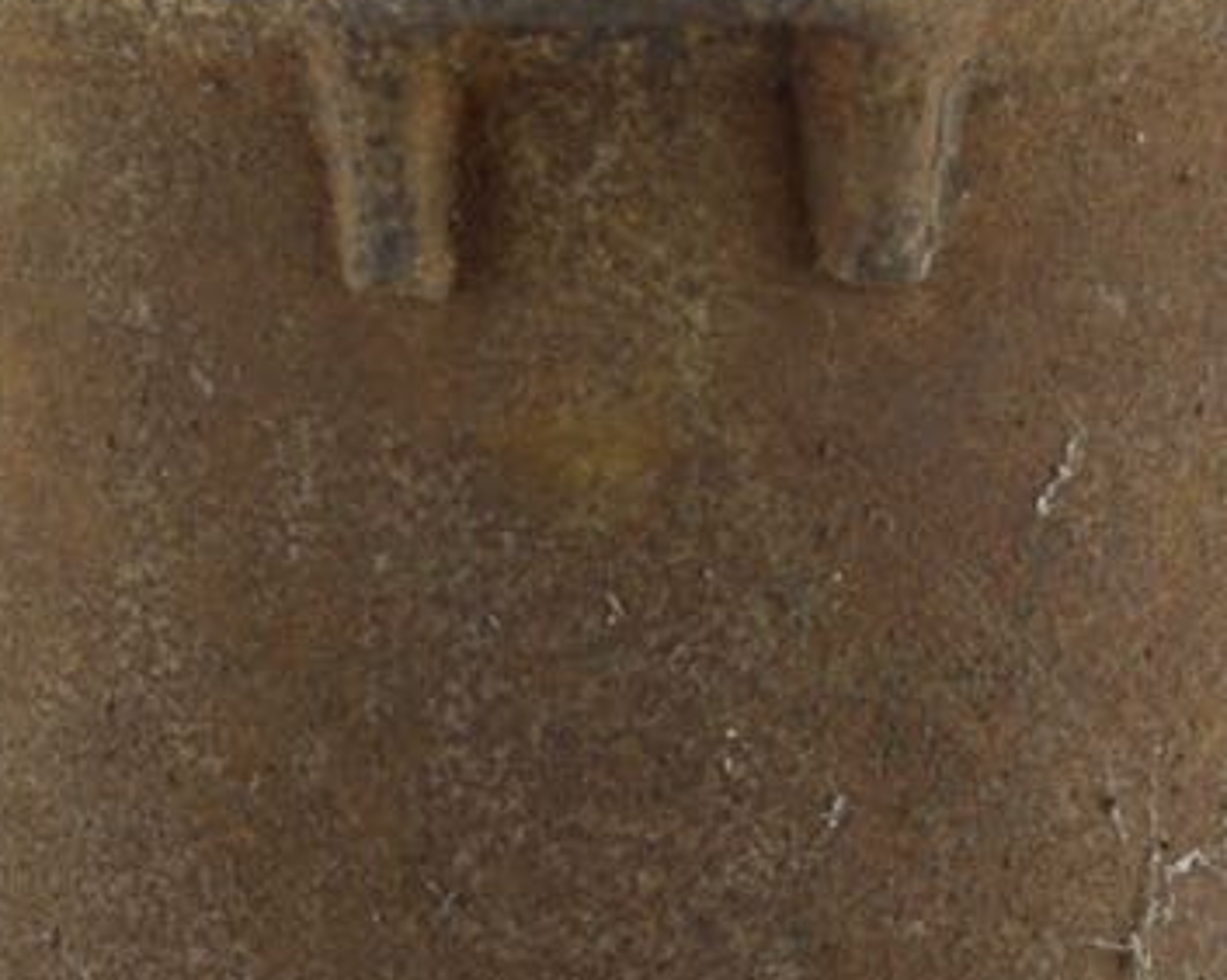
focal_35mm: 255
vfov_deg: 6.1
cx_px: 643
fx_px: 9255
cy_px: 476
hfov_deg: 7.6
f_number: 5.6
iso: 500
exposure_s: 1/125
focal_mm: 50
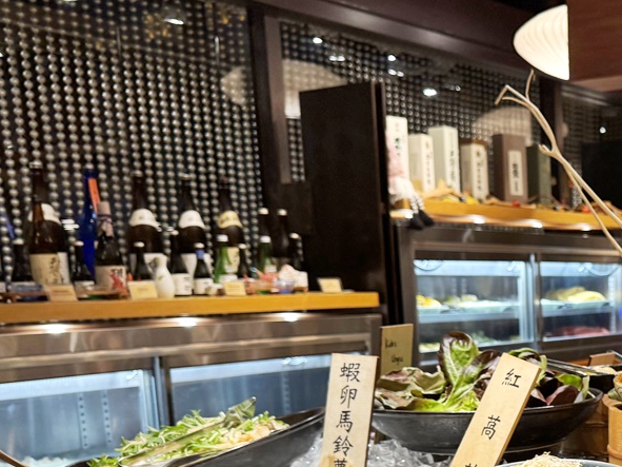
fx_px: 934
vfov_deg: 26.7
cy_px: 451
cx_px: 661
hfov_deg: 32.9
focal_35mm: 52
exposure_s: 1/60
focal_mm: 6.76
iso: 160
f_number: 1.78
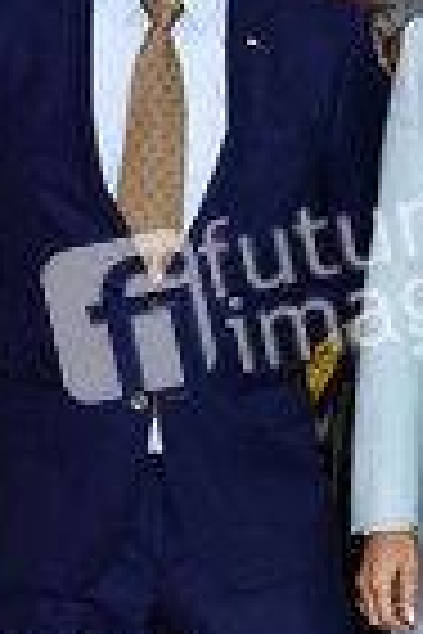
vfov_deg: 6.0
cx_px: 405
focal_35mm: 341
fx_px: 6010
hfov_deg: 4.0
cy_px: 522
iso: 250
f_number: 11
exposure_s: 1/250
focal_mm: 120
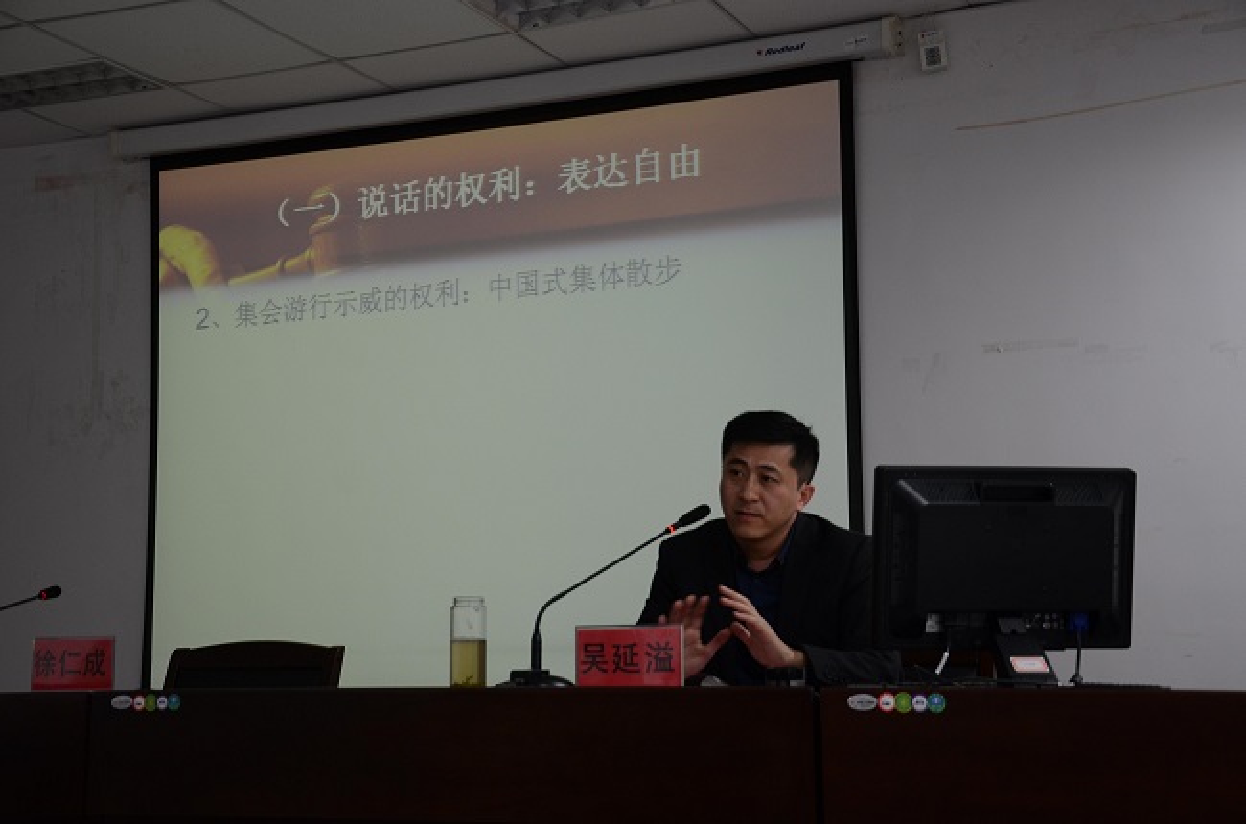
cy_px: 412
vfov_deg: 25.6
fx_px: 1813
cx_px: 623
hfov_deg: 37.9
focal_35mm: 52
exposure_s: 1/25
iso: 500
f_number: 4.5
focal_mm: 35
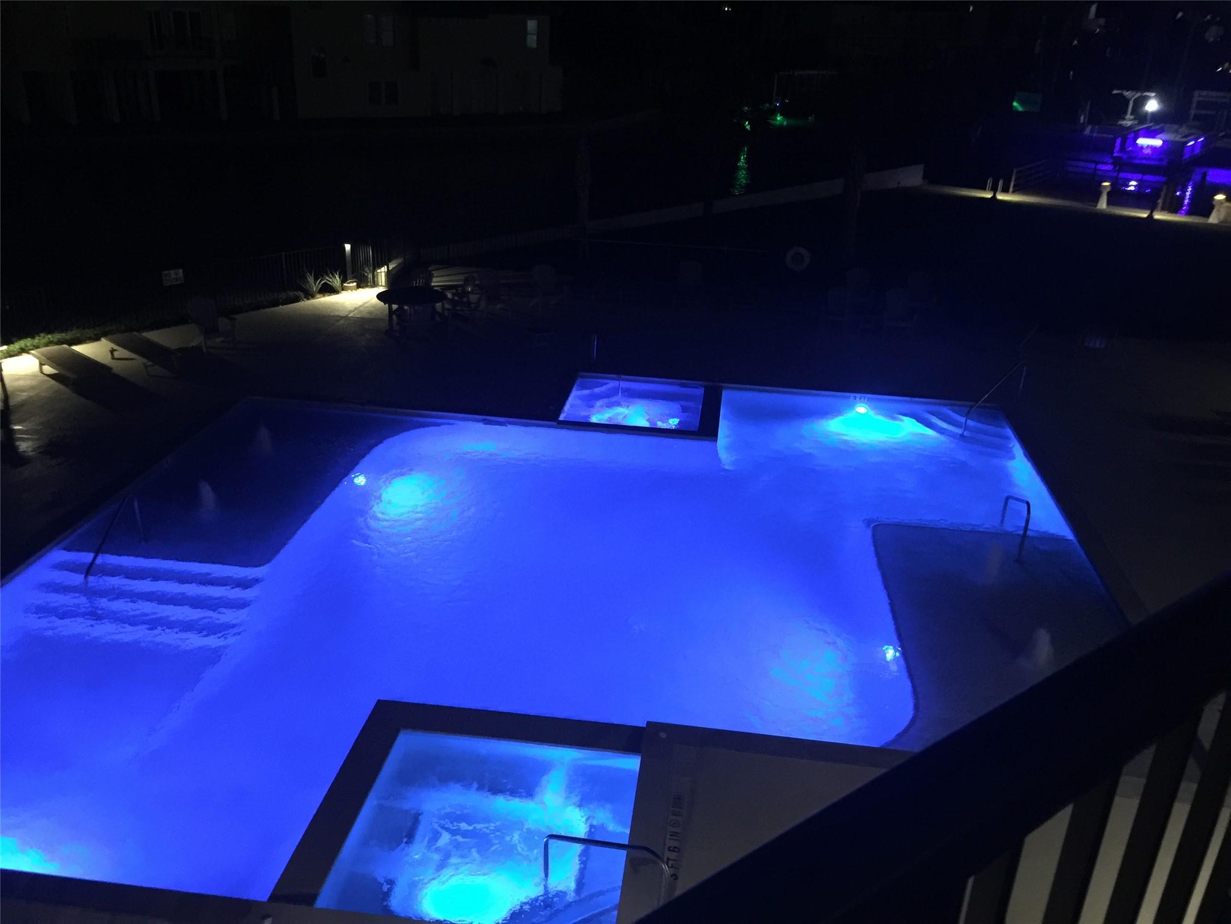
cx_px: 616
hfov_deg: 61.7
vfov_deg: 48.2
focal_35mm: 29
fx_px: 1031
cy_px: 462
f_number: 2.2
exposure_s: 1/4
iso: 160
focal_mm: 4.15
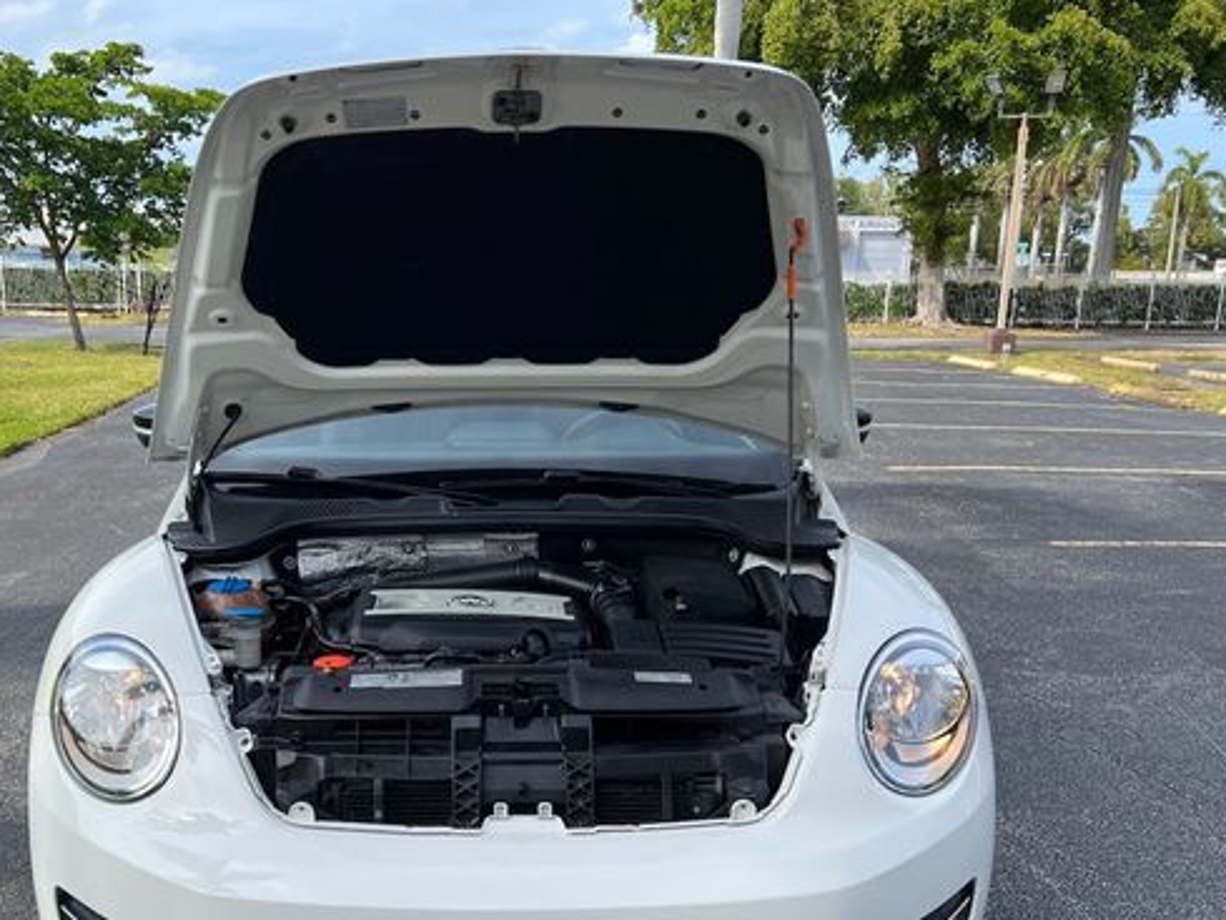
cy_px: 579
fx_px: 1204
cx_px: 479
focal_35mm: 34
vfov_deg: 41.5
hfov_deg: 53.5
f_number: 1.5
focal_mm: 5.7
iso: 50
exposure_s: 1/1934
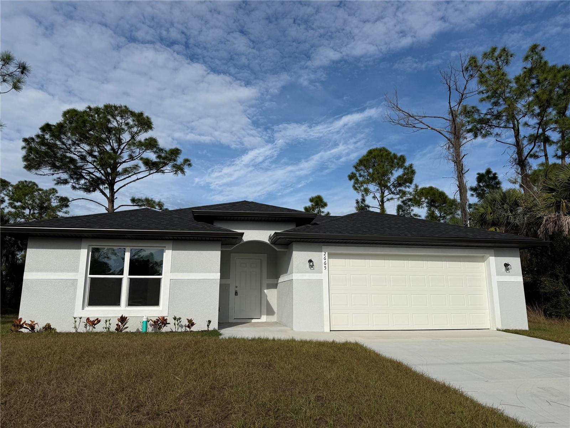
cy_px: 214
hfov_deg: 71.6
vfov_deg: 56.8
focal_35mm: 24
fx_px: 395
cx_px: 285
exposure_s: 1/9091
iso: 80
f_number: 1.78
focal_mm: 6.76
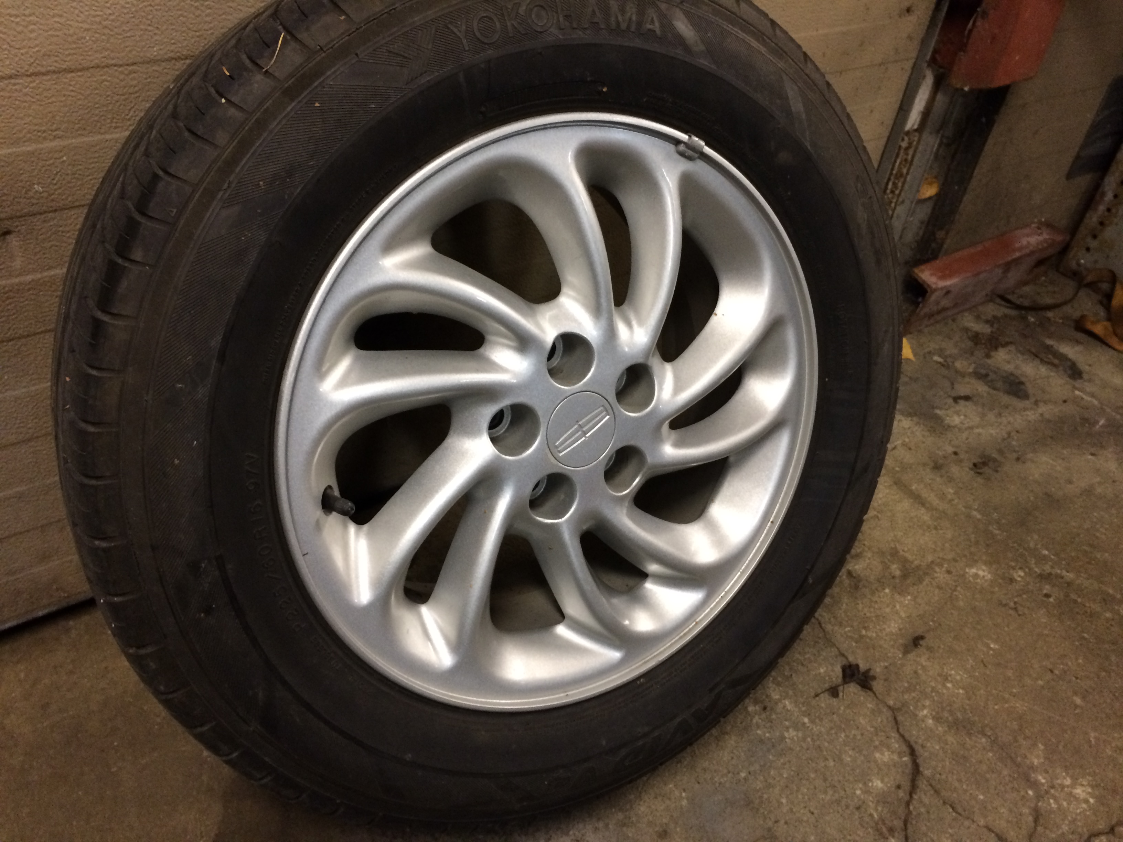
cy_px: 421
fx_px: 941
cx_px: 562
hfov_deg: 61.7
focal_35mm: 29
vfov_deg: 48.2
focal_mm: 4.15
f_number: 2.2
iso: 250
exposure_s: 1/20
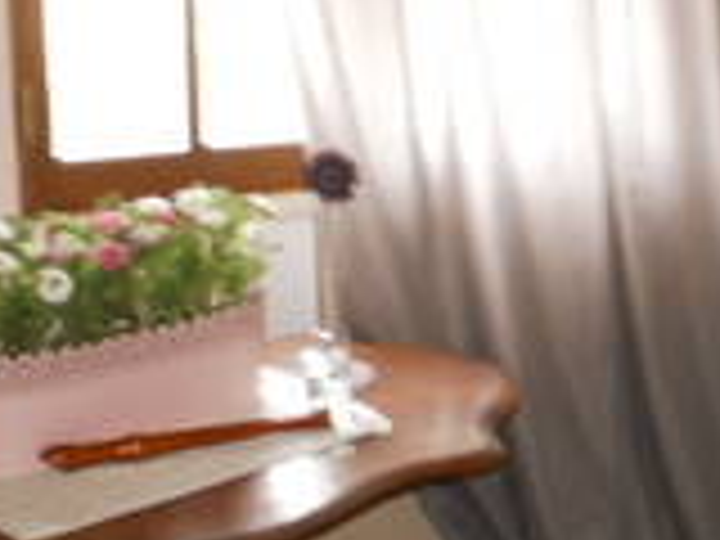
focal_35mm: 81
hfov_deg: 23.6
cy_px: 86
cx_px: 626
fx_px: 1685
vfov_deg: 18.0
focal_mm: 6.3
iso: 200
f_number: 3.1
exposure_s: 1/30
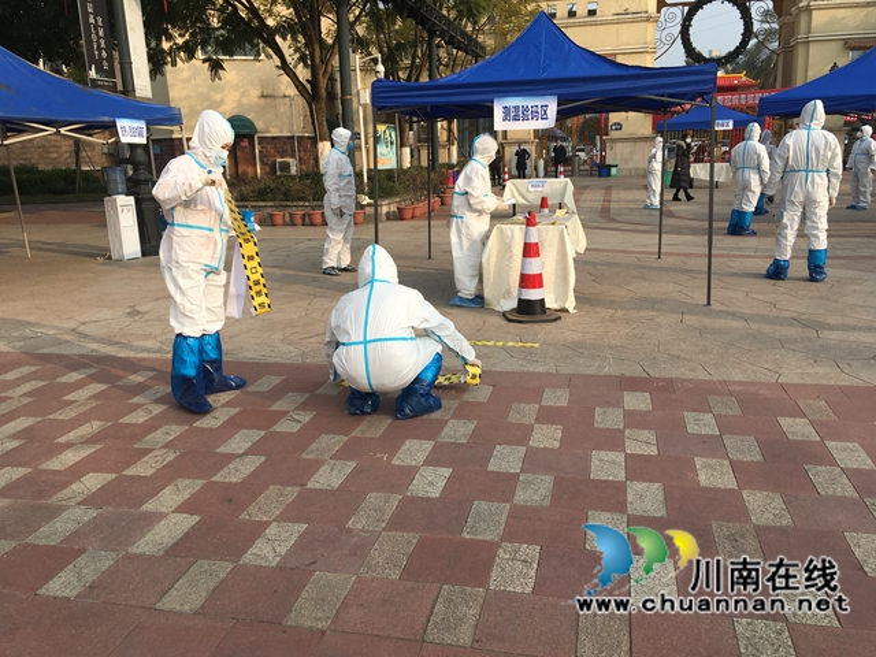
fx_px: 734
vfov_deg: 48.2
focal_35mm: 29
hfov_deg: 61.7
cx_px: 438
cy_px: 328
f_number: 2.2
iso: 25
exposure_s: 1/962
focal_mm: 4.15
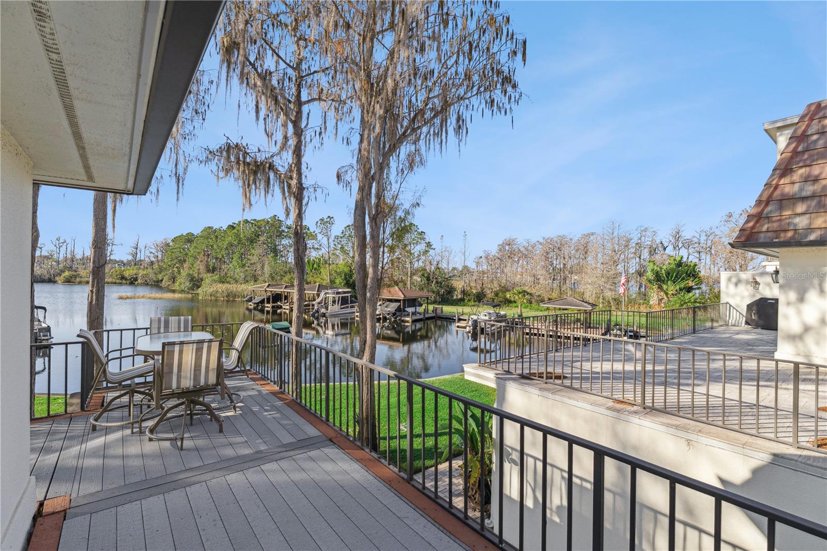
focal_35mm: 16
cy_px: 276
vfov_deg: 72.0
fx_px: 379
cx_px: 414
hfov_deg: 95.0
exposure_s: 1/1000
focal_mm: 11
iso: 100
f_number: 3.5
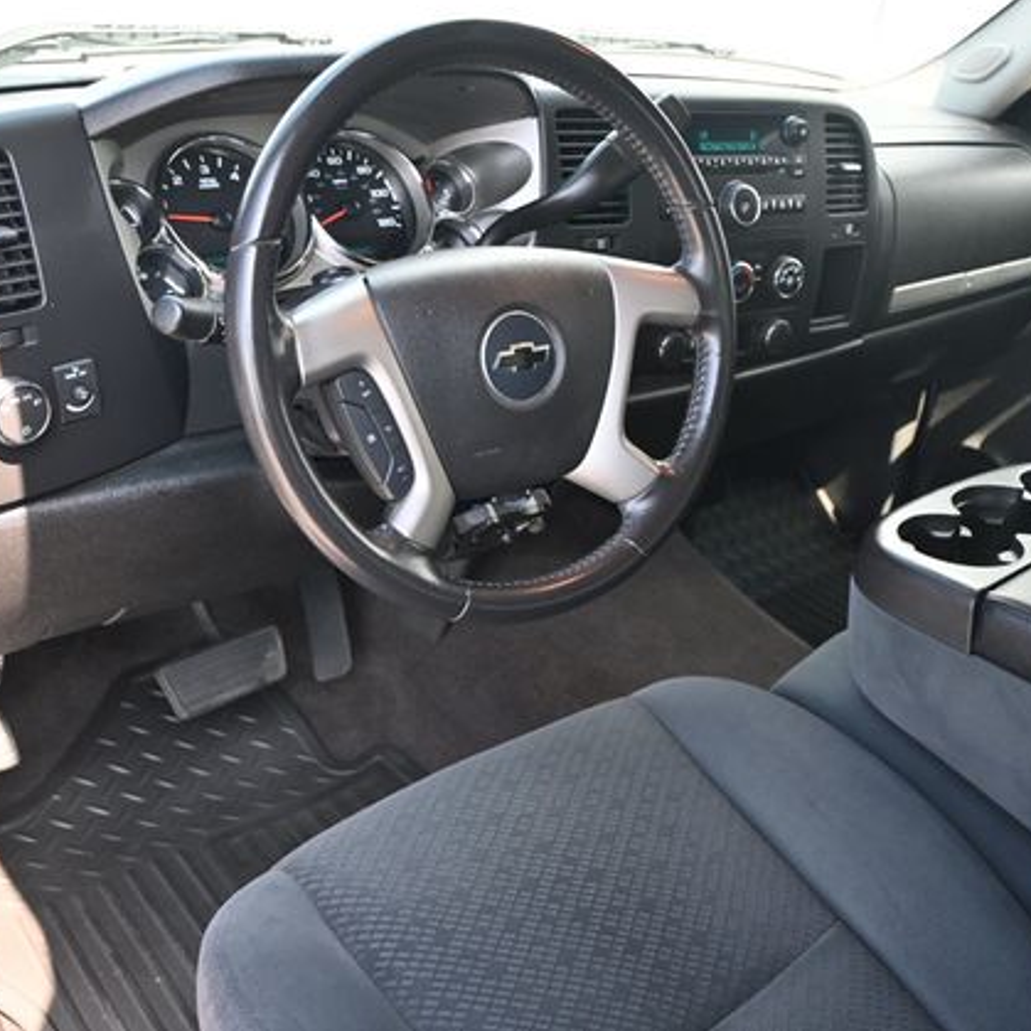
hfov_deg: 46.0
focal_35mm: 36
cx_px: 554
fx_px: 1212
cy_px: 509
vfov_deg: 46.1
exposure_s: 1/125
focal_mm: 18.5
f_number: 3.8
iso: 500
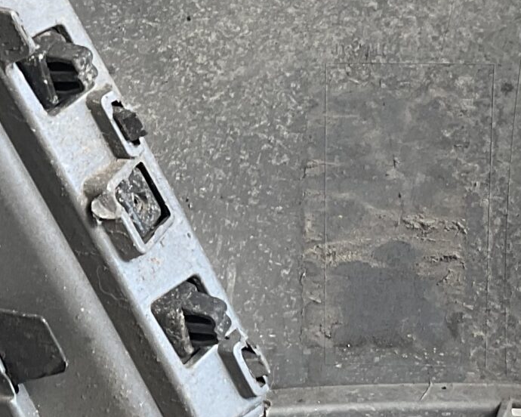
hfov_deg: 18.0
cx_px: 72
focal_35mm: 105
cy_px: 39
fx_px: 1619
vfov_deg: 14.5
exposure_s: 1/120
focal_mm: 3
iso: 20
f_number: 1.8
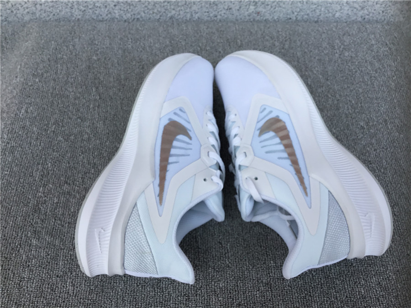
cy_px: 154
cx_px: 206
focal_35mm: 31
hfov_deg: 58.4
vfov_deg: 45.4
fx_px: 368
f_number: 2.4
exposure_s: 1/566
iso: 25
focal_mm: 3.3
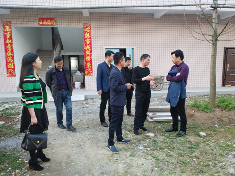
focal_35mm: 23
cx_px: 118
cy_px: 89
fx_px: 156
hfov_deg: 73.9
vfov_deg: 58.8
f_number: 2
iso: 105
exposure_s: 1/50
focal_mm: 3.79
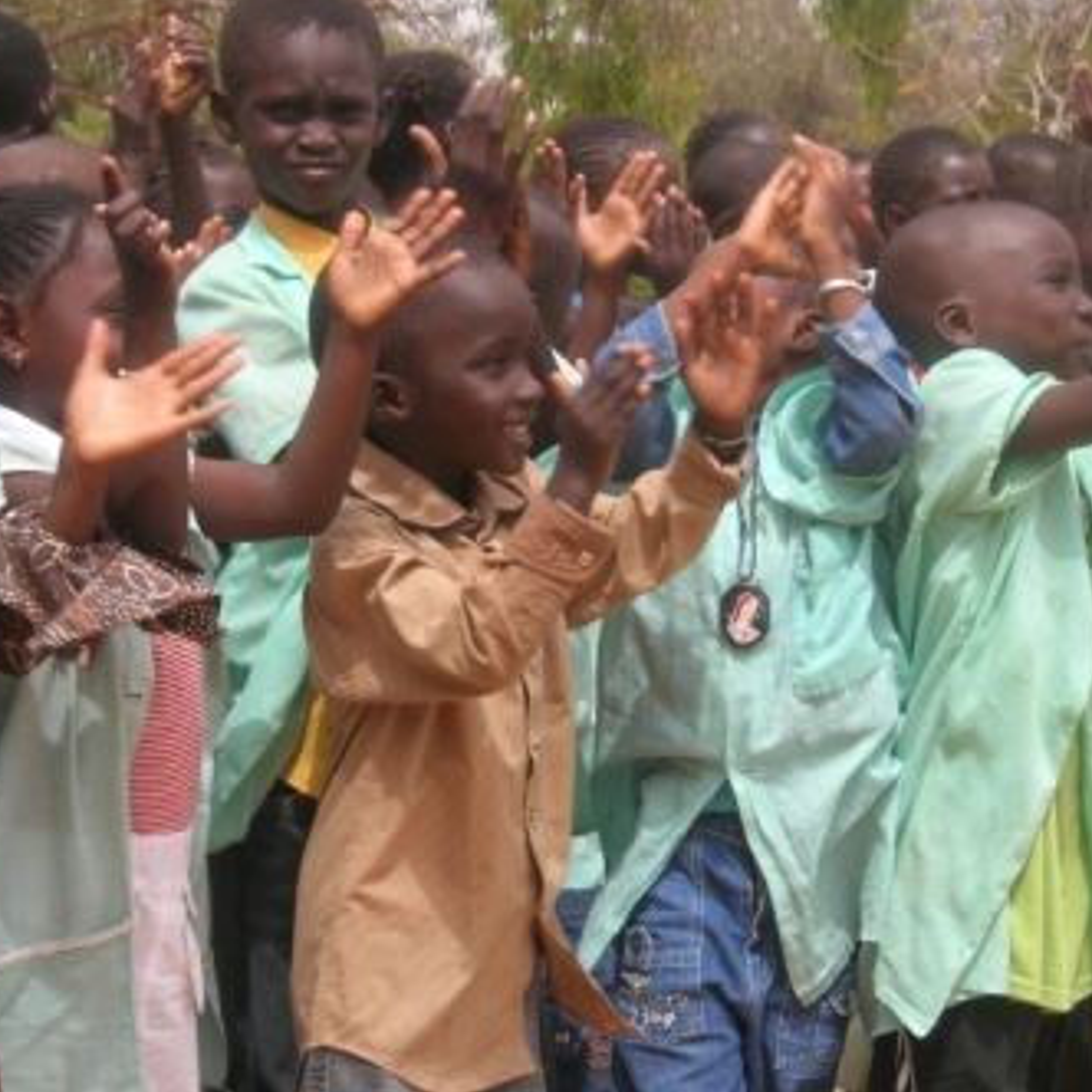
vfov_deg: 20.2
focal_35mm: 86
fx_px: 3069
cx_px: 582
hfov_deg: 20.2
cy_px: 543
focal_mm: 14.9
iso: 64
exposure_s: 1/192
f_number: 6.3
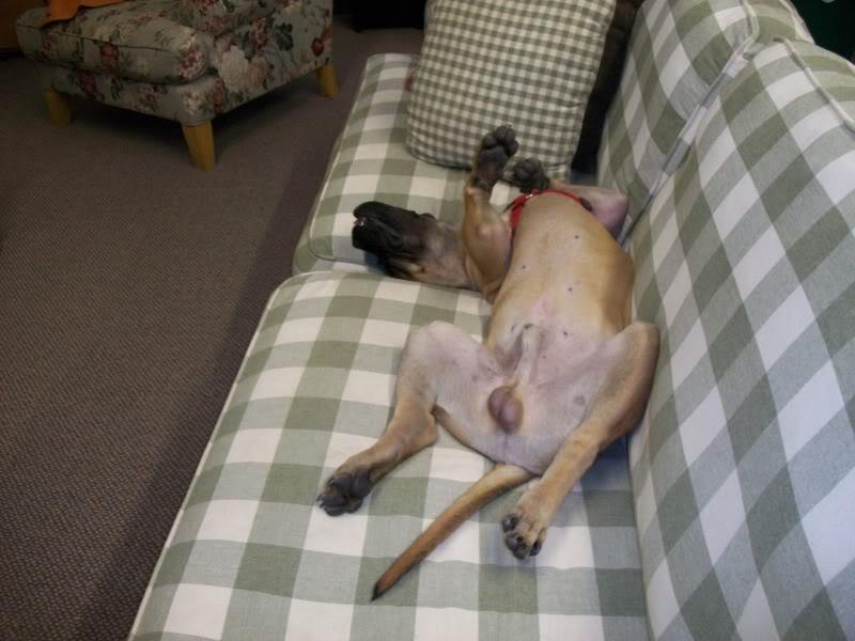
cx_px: 428
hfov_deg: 56.8
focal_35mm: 32
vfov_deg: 44.2
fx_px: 790
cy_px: 320
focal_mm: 5.7
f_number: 2.9
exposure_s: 1/30
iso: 160
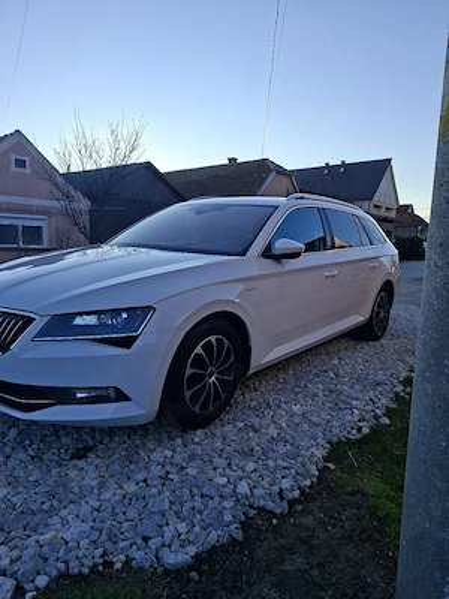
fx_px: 398
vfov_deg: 73.9
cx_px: 224
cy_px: 300
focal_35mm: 23
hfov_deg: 58.9
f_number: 1.8
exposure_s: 1/1429
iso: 50
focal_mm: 5.54
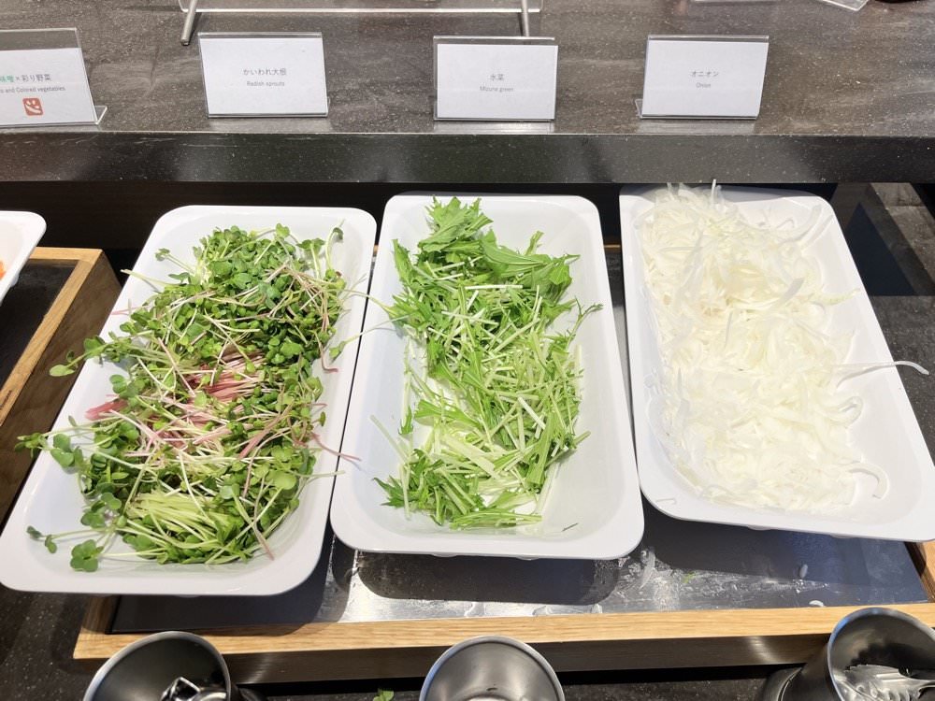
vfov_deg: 53.1
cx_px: 468
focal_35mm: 26
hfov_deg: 67.3
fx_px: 702
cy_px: 350
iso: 50
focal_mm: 5.1
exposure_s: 1/120
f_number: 1.6
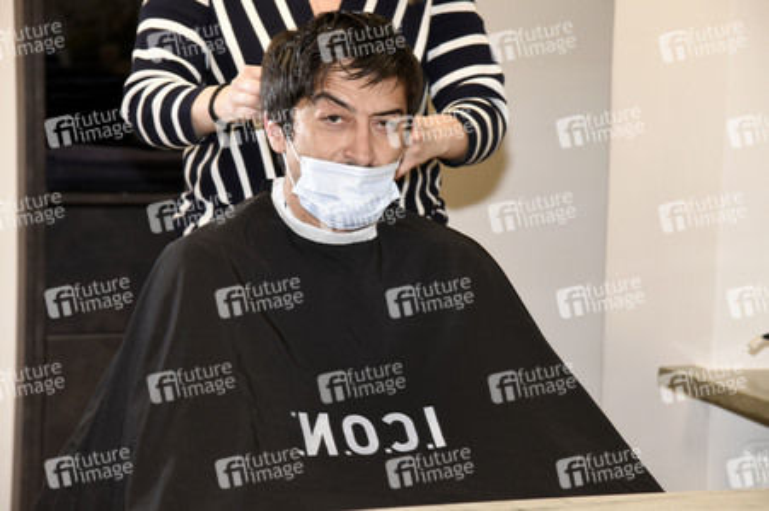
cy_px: 256
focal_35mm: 120
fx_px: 2561
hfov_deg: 17.1
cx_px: 384
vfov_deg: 11.4
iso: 1600
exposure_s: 1/125
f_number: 6.3
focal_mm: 120
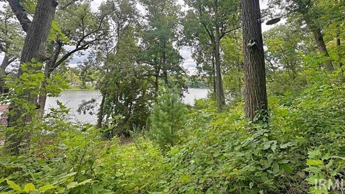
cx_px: 177
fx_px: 146
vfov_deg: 64.8
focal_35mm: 16
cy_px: 60
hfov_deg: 99.4
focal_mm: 2.22
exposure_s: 1/354
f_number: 2.2
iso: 40
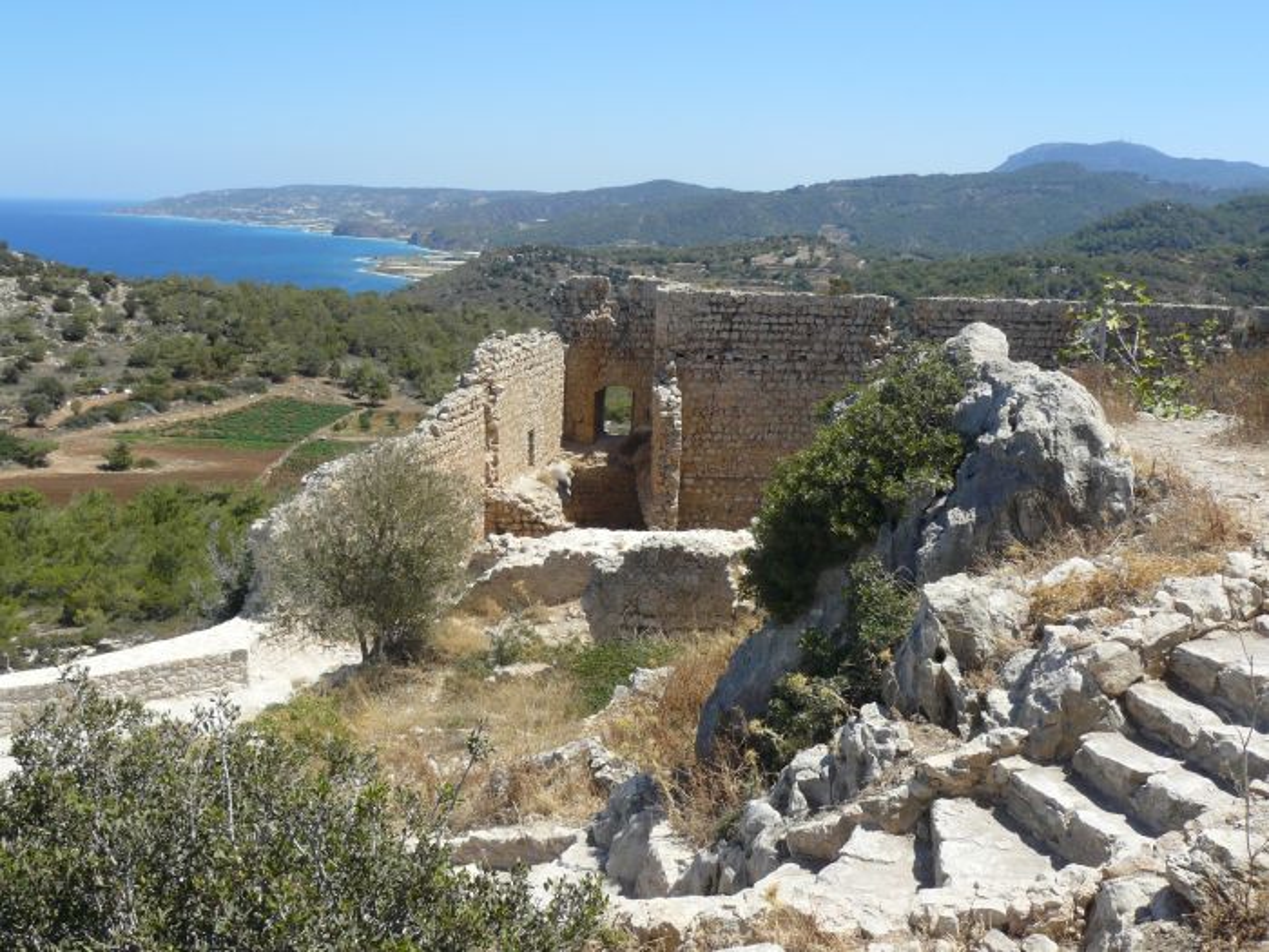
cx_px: 634
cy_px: 476
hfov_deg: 51.4
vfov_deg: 39.7
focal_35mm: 36
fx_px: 1320
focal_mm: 6
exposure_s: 1/400
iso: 100
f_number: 5.6
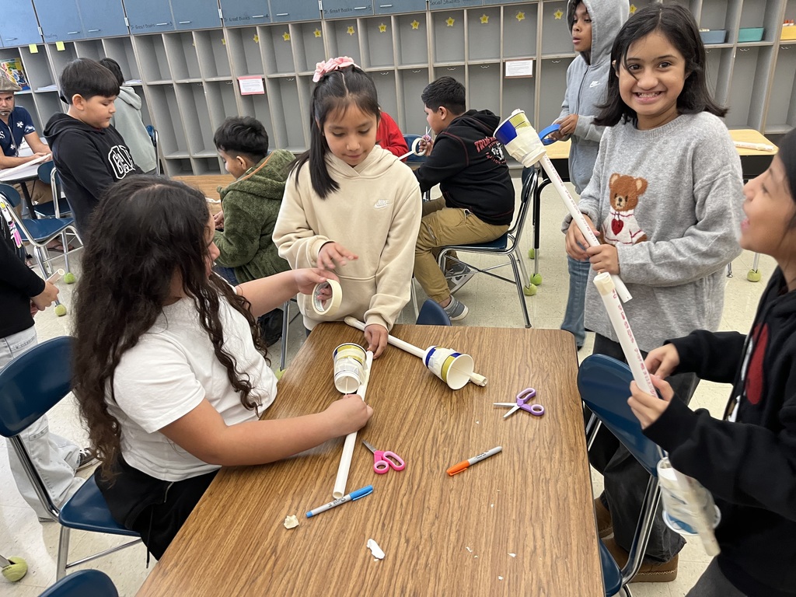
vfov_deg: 53.1
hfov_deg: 67.3
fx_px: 598
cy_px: 298
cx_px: 398
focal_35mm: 26
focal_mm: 5.1
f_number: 1.6
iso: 200
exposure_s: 1/60
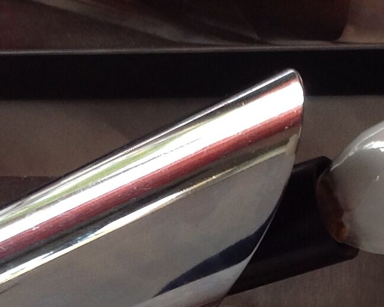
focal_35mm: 136
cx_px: 341
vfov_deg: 11.3
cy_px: 177
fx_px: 1546
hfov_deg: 14.0
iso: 50
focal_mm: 4.28
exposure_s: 1/30
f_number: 2.4
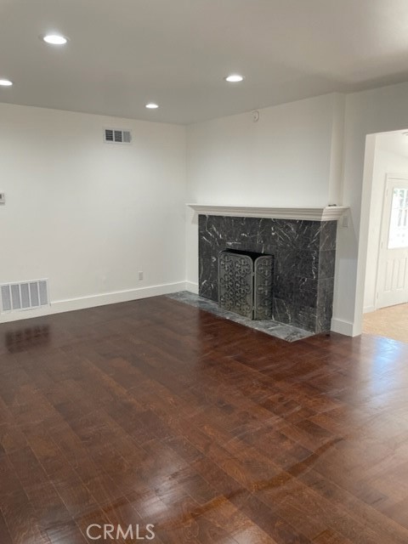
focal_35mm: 26
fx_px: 409
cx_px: 204
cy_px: 272
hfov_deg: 53.1
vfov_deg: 67.3
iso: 100
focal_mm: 4.2
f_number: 1.6
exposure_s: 1/121
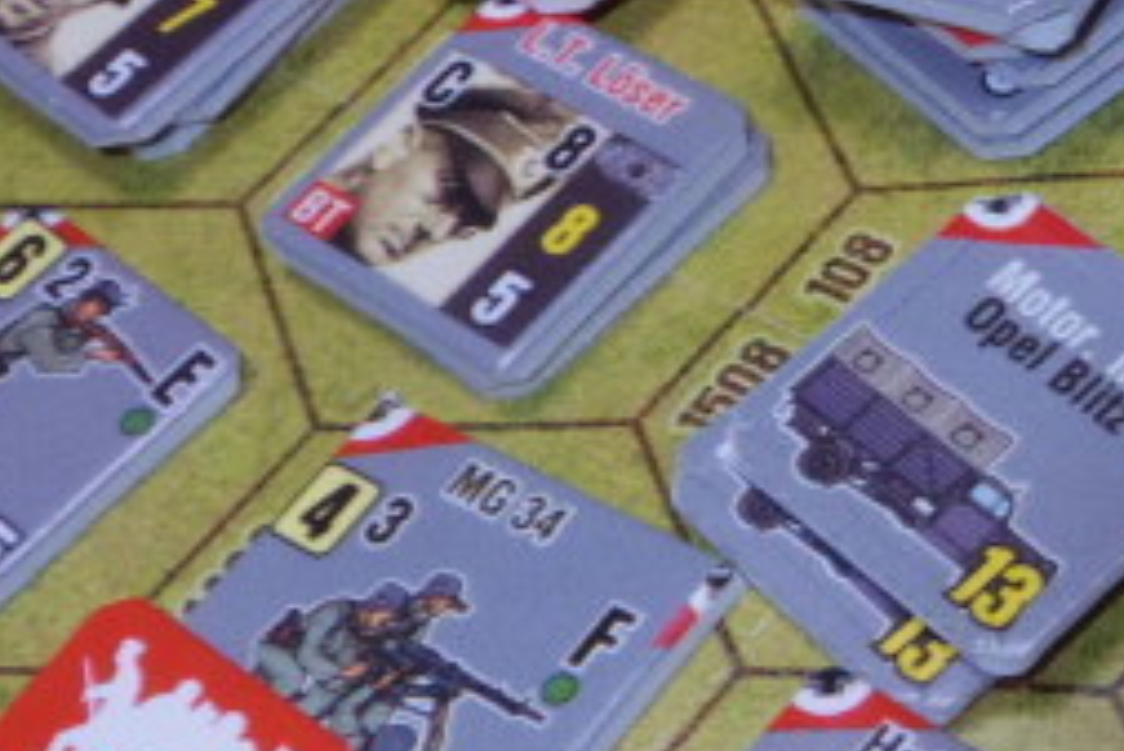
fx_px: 3561
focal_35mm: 114
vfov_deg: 12.0
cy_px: 244
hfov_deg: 17.8
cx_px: 862
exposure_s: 1/20
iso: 640
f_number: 8
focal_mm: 8
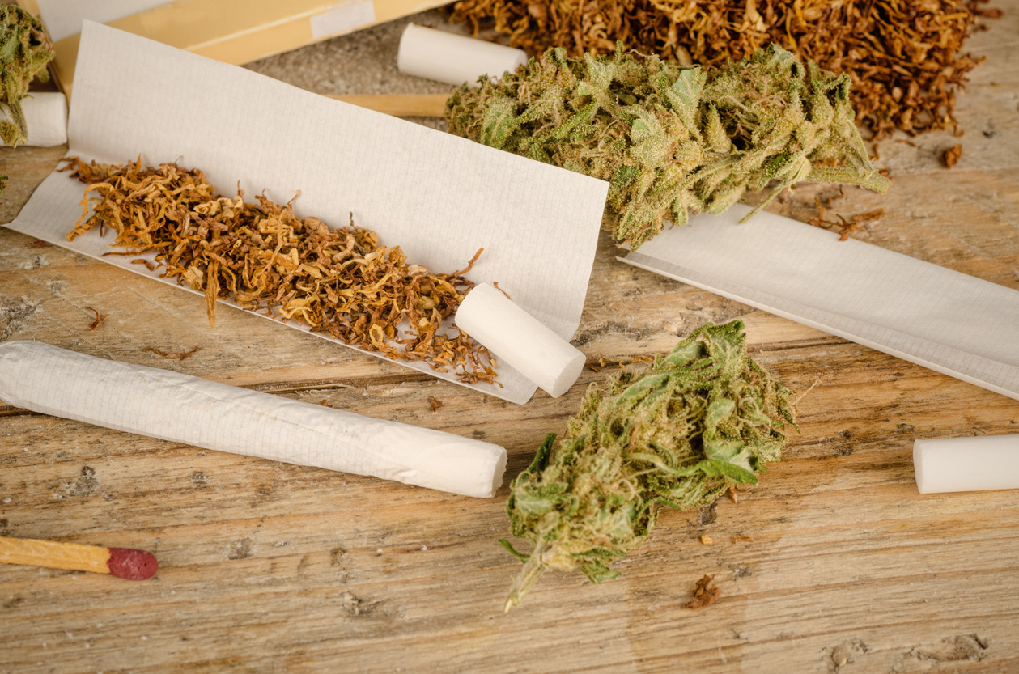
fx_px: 3812
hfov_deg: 15.2
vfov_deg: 10.1
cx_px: 510
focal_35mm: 135
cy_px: 337
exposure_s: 1/125
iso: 100
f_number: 18
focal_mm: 90
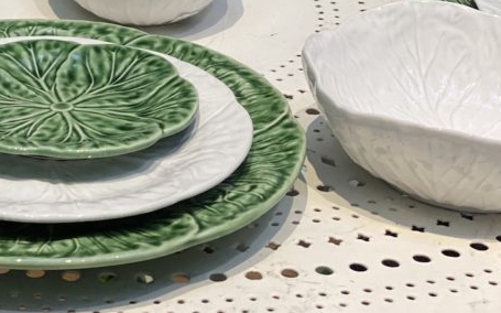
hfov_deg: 16.7
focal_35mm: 124
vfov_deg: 10.3
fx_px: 1692
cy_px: -100
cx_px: 85
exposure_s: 1/100
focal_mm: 6
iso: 100
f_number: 2
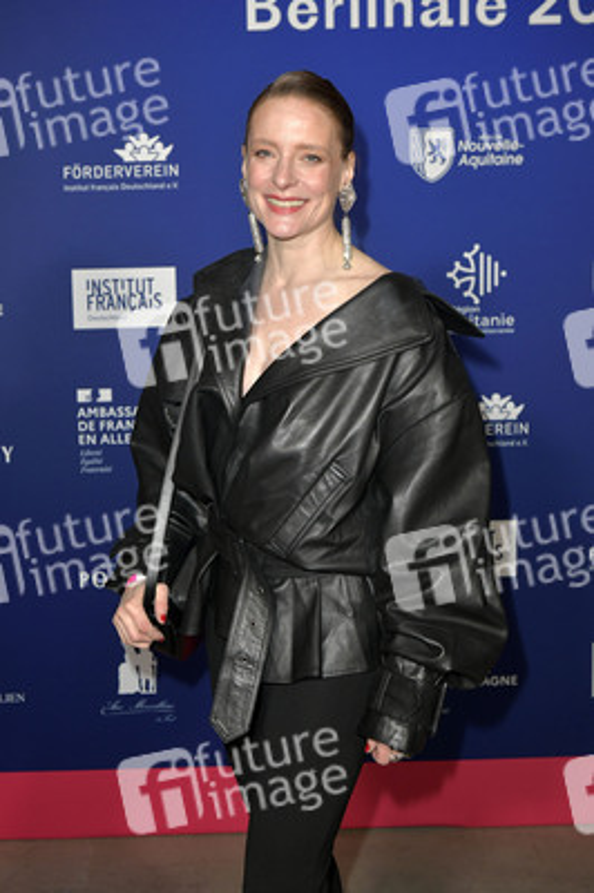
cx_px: 297
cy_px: 446
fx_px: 1190
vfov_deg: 41.1
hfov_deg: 28.0
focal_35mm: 48
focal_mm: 48
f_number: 5.6
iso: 2000
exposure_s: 1/250
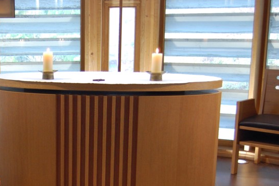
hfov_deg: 29.1
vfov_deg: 20.1
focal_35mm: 67
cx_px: 39
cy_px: 148
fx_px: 519
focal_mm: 23
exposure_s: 1/25
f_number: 3.8
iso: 800
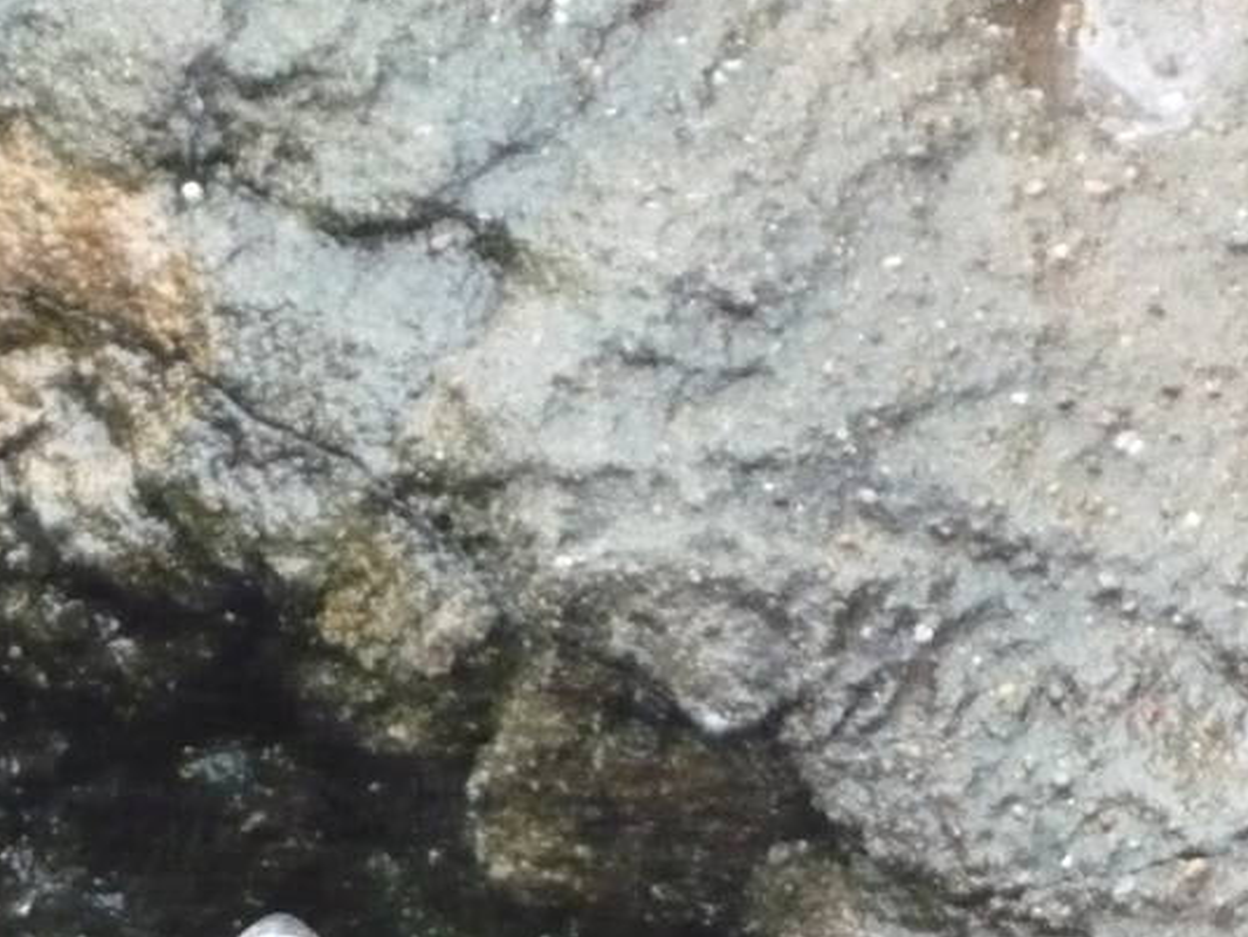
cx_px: 503
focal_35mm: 300
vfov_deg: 4.9
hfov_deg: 6.6
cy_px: 1340
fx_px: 10818
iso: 800
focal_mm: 16.5
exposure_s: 1/125
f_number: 5.1
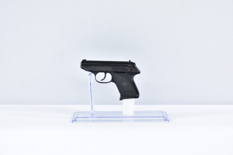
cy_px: 78
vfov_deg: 18.2
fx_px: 485
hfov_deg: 27.0
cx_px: 116
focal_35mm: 75
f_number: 5.6
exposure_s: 1/20
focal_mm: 50
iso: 640
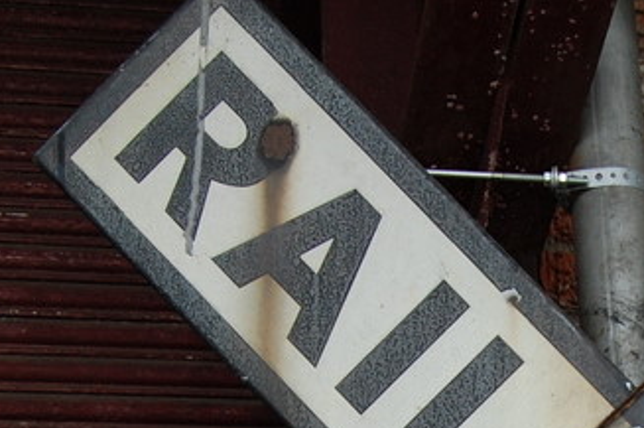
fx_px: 1679
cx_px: 599
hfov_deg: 21.2
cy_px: 622
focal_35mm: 94
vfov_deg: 13.7
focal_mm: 20
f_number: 5.6
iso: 360
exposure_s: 1/125
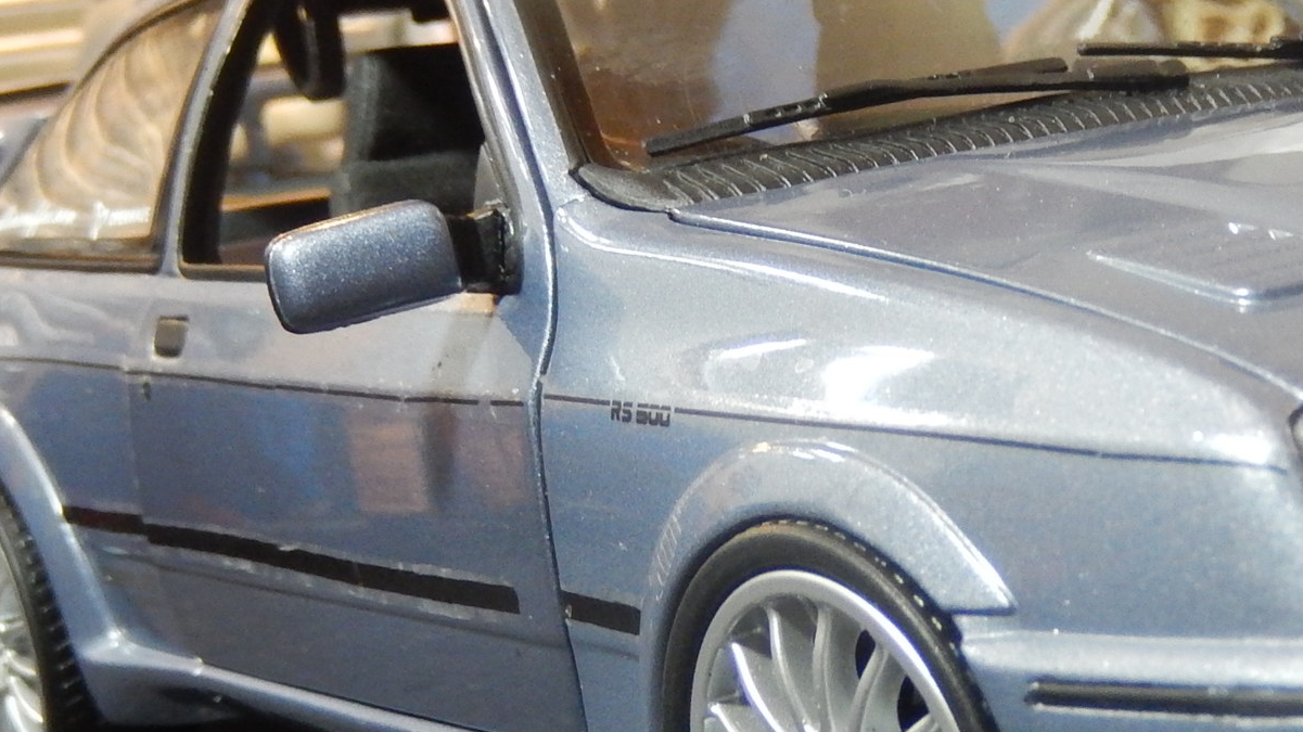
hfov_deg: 22.5
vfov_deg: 13.0
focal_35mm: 93
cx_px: 1100
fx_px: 3213
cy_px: 541
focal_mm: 7.3
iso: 400
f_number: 4.2
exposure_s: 1/15
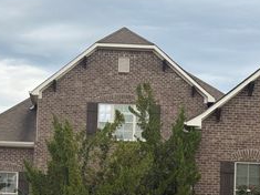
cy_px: 180
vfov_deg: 14.3
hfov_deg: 19.3
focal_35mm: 102
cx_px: 124
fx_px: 766
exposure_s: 1/652
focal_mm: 6.76
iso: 64
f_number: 1.78
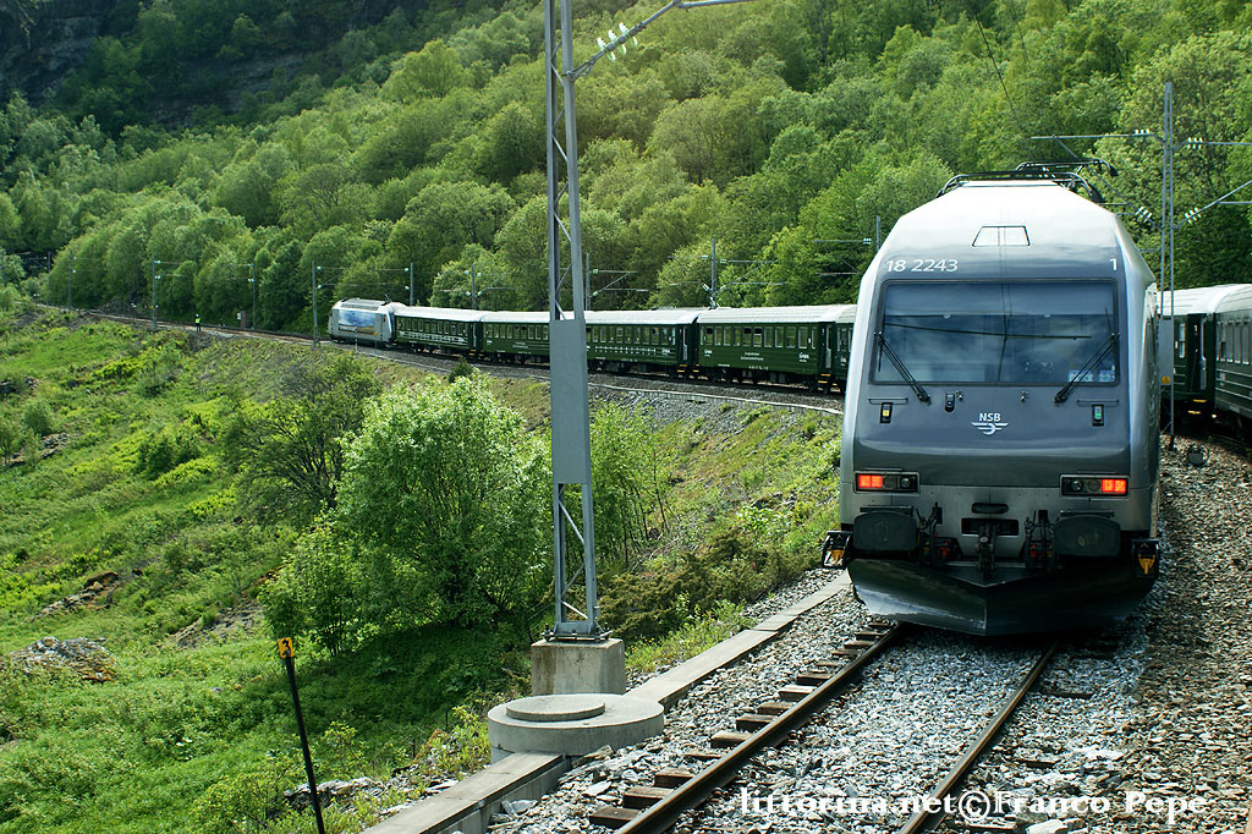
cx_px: 626
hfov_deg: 37.9
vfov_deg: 25.7
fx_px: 1825
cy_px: 417
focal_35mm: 52
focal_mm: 35
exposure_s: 1/400
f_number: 5.6
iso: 200
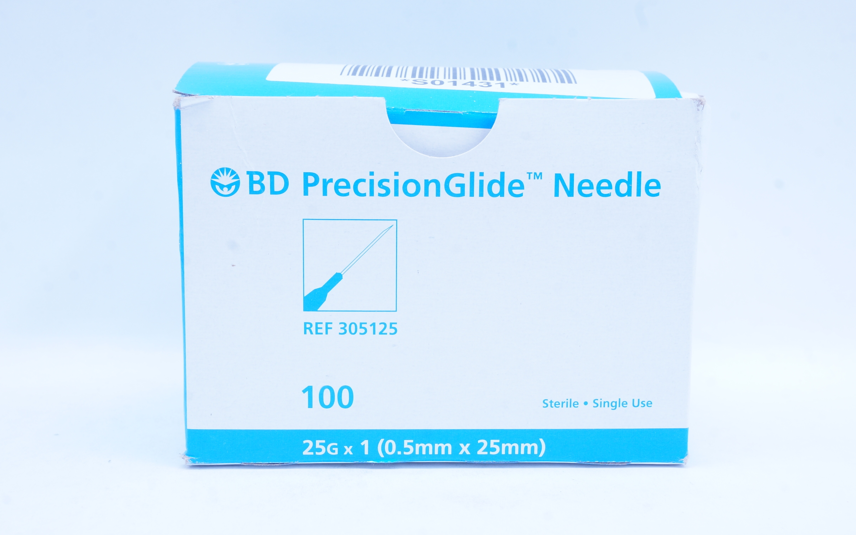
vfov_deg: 21.5
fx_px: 1412
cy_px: 276
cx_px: 435
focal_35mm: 61
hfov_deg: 33.7
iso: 400
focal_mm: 39
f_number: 13
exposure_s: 1/10
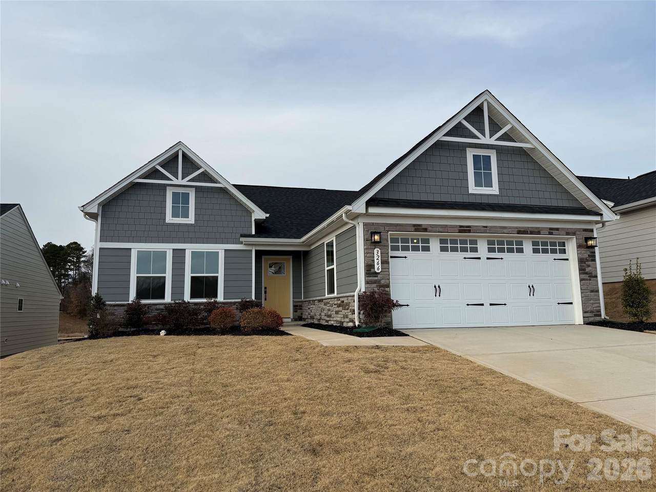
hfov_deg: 71.6
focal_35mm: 24
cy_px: 246
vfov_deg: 56.8
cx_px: 328
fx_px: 455
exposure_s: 1/3145
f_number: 1.78
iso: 80
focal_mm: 6.76
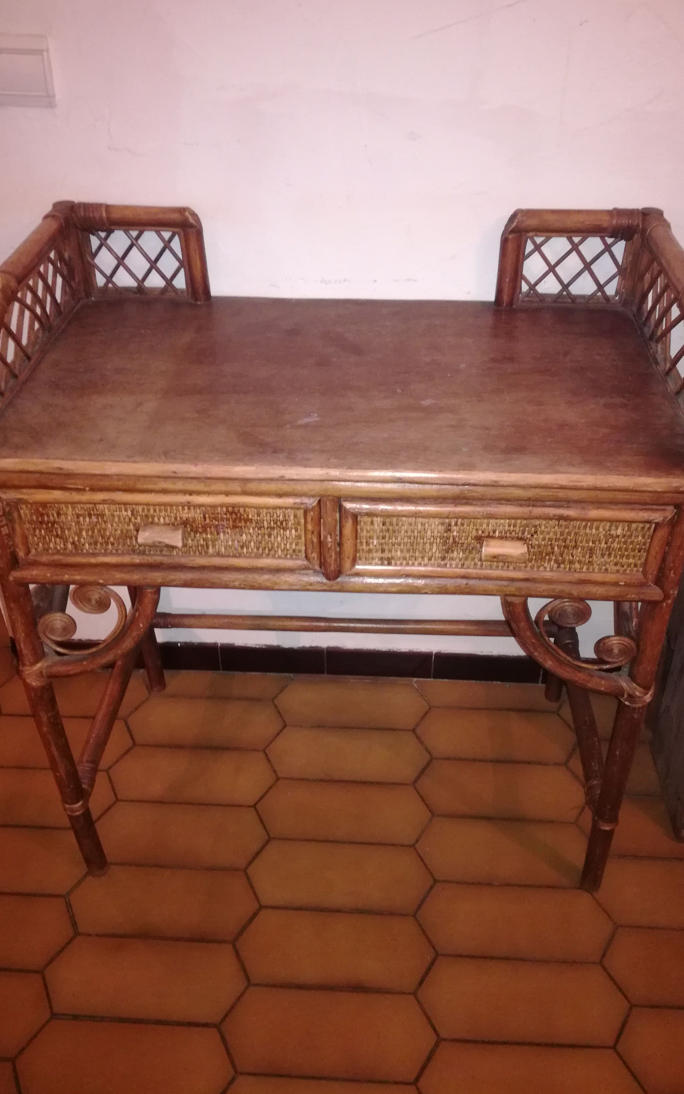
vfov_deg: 64.6
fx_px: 865
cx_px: 343
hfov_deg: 43.2
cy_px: 548
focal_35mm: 29
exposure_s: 1/20
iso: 640
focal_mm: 3.79
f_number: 2
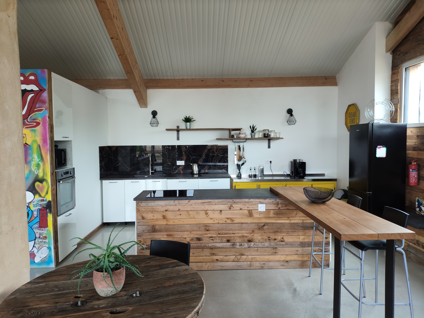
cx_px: 212
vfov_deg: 54.9
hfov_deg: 69.4
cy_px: 159
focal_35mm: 25
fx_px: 306
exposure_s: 1/100
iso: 200
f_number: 1.79
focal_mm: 4.71
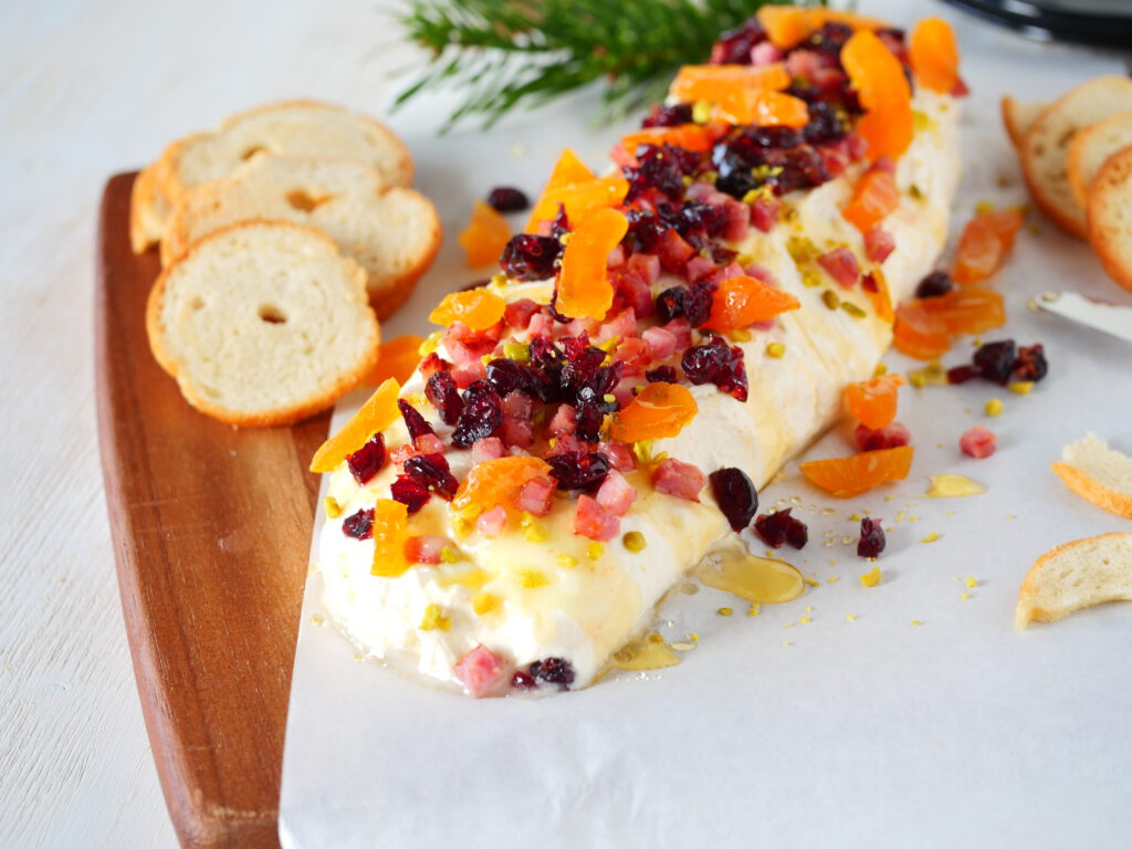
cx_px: 566
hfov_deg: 21.8
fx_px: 2943
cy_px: 424
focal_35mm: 90
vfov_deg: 16.4
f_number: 4
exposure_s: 1/30
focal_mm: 45
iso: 100
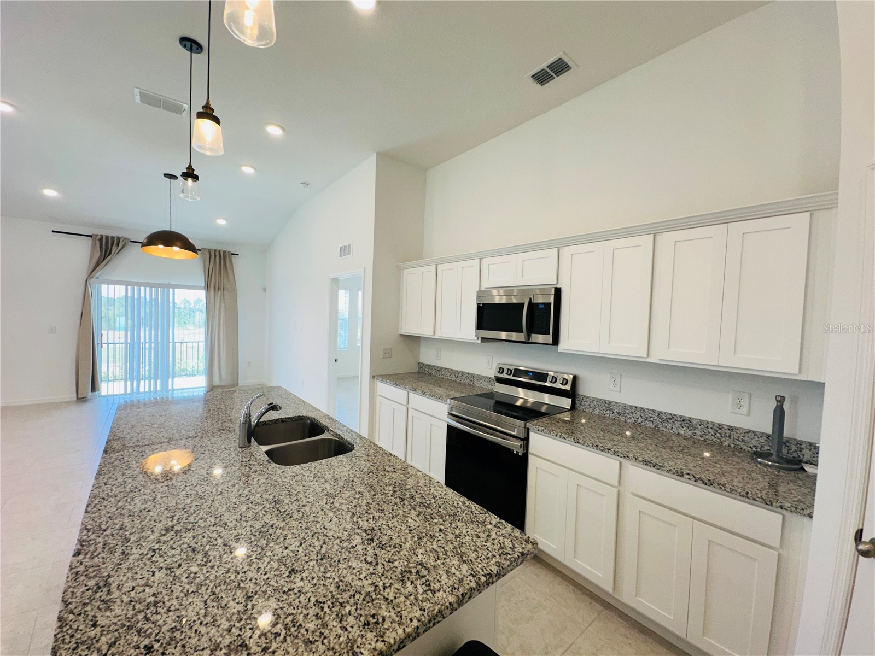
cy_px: 328
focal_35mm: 14
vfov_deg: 85.7
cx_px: 438
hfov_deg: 102.1
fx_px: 354
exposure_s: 1/120
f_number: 2.2
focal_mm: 2.22
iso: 100
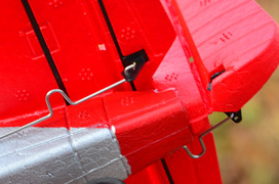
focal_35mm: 154
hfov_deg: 13.3
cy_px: 114
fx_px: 1194
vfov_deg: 8.8
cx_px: 68
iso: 100
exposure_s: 1/100
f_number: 5
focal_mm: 35
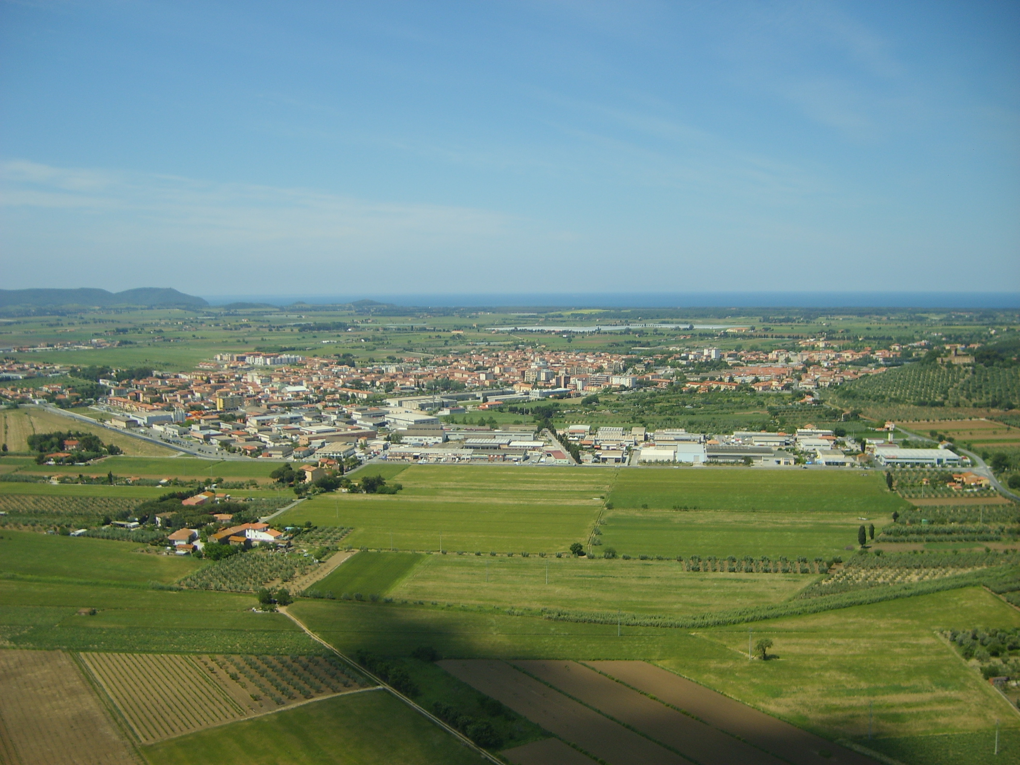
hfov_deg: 52.6
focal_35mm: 35
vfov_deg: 40.7
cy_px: 382
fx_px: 1031
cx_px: 510
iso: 50
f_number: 7.1
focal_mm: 5.8
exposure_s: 1/250
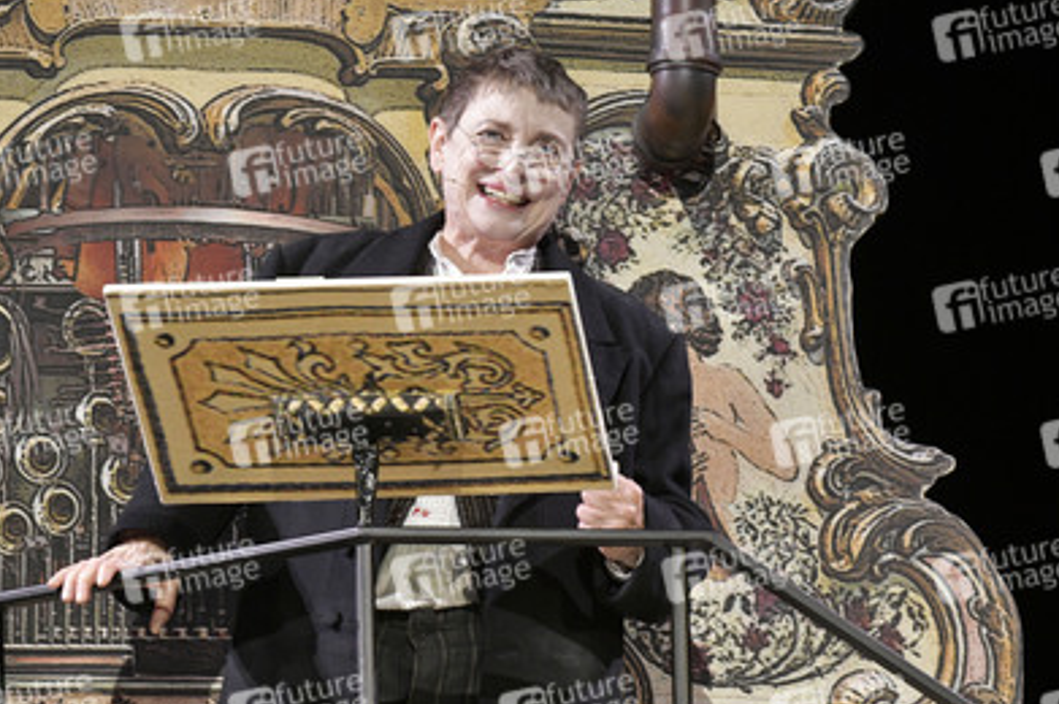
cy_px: 368
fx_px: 5937
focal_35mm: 202
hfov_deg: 10.2
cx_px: 497
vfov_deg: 6.8
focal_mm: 175
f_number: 5.6
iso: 3200
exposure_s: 1/250
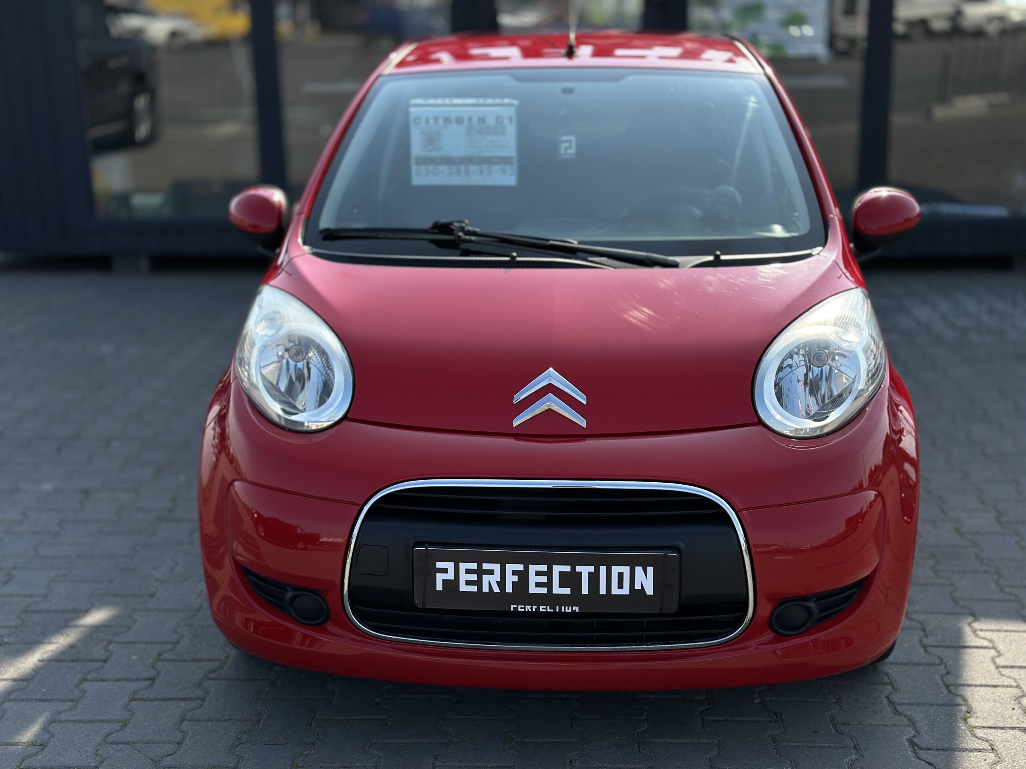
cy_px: 384
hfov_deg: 39.7
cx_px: 513
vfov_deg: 30.3
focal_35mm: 48
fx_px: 1423
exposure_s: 1/3876
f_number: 1.78
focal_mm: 6.86
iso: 80
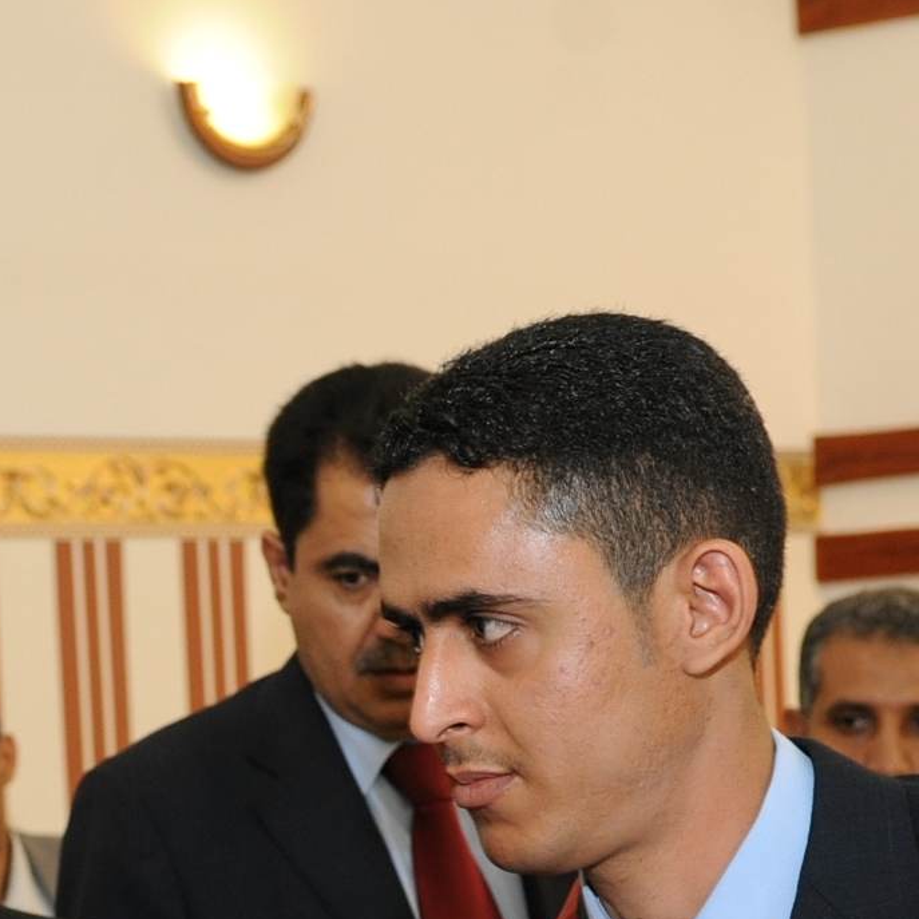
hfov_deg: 14.8
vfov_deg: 14.6
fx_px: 3484
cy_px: 1045
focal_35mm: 116
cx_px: 11
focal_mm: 31
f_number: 4
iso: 800
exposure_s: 1/100
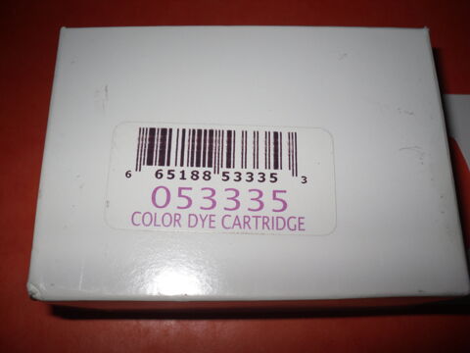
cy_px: 176
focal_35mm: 35
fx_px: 475
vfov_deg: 40.7
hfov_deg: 52.6
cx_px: 235
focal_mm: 6.3
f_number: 7.6
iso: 80
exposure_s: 1/45
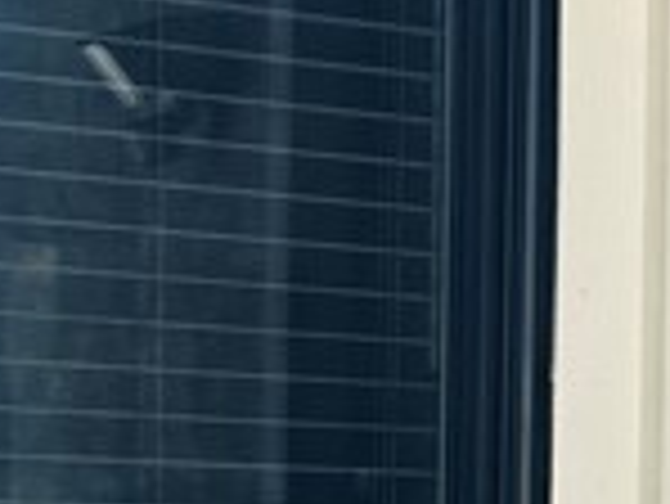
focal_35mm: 165
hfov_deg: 11.1
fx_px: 3196
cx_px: 1223
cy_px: 684
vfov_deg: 8.8
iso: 80
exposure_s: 1/484
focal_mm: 6.86
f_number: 1.78
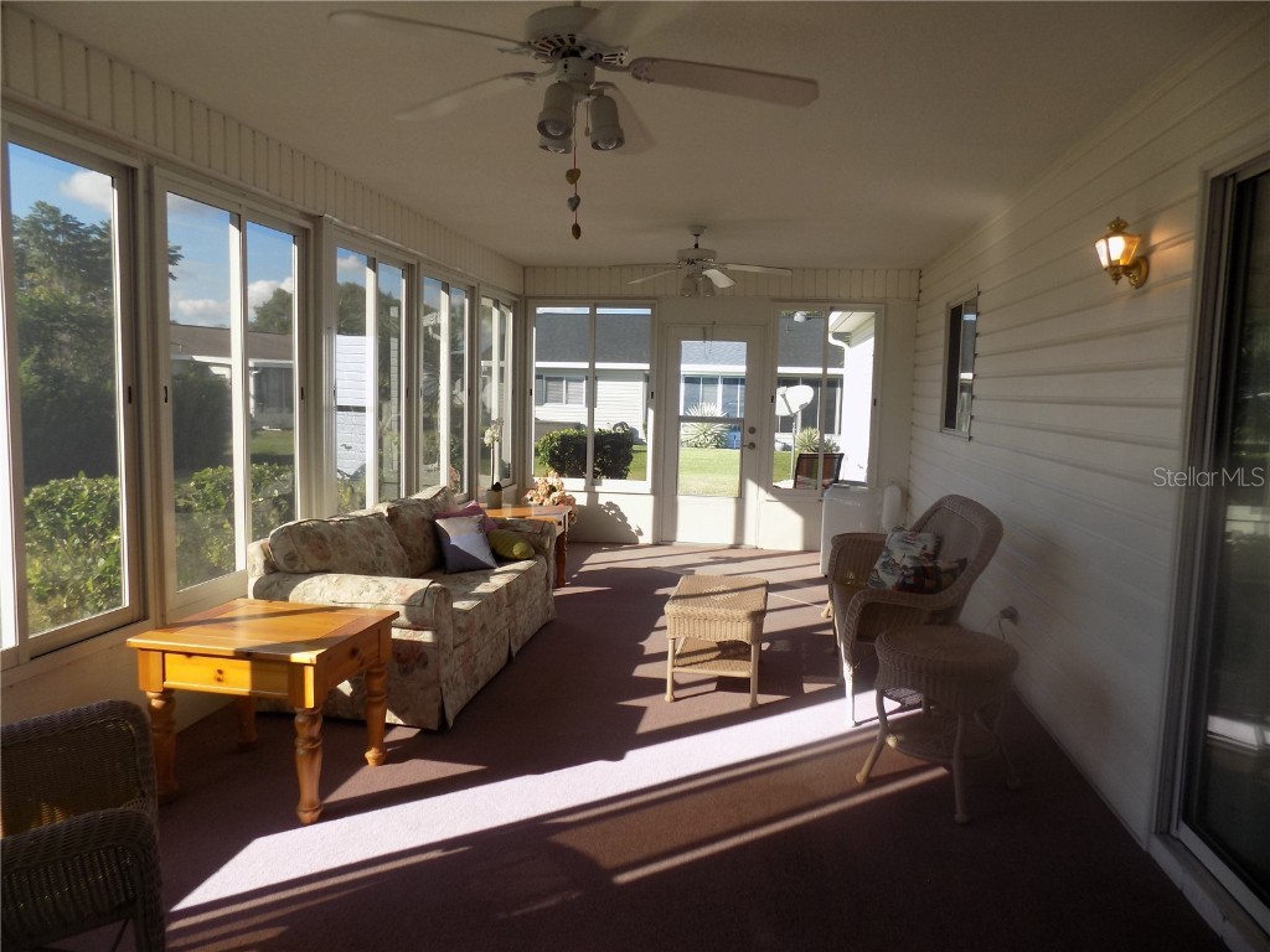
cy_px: 476
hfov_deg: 73.9
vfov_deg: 58.9
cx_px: 635
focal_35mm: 23
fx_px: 844
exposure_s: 1/125
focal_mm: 4
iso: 80
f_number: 3.1
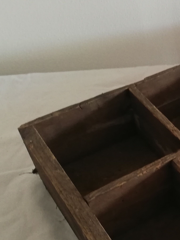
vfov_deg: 32.4
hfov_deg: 21.6
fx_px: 409
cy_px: 163
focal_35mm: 59
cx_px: 255
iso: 250
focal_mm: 3.81
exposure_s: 1/33.3
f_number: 2.2
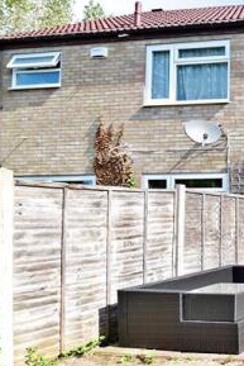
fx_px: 345
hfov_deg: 25.0
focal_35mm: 34
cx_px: 398
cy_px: 205
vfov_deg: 55.6
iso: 200
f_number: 7.1
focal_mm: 10
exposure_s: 1/200
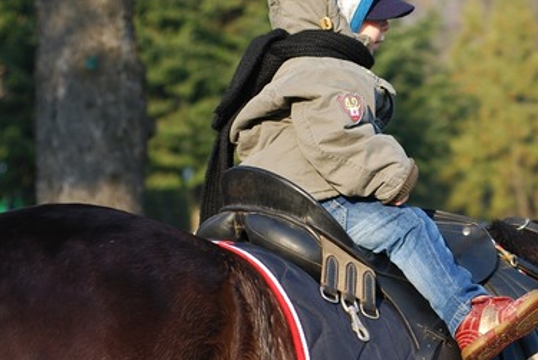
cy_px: 211
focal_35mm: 160
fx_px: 2394
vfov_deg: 8.6
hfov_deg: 12.7
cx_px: 498
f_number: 2.8
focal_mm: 50
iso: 100
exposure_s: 1/500
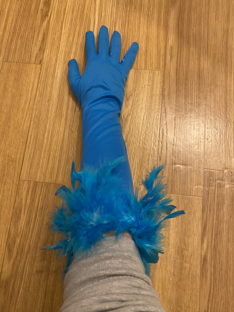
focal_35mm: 26
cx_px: 117
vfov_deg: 67.3
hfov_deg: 53.1
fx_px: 234
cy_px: 156
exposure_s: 1/50
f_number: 1.8
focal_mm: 4.25
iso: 160
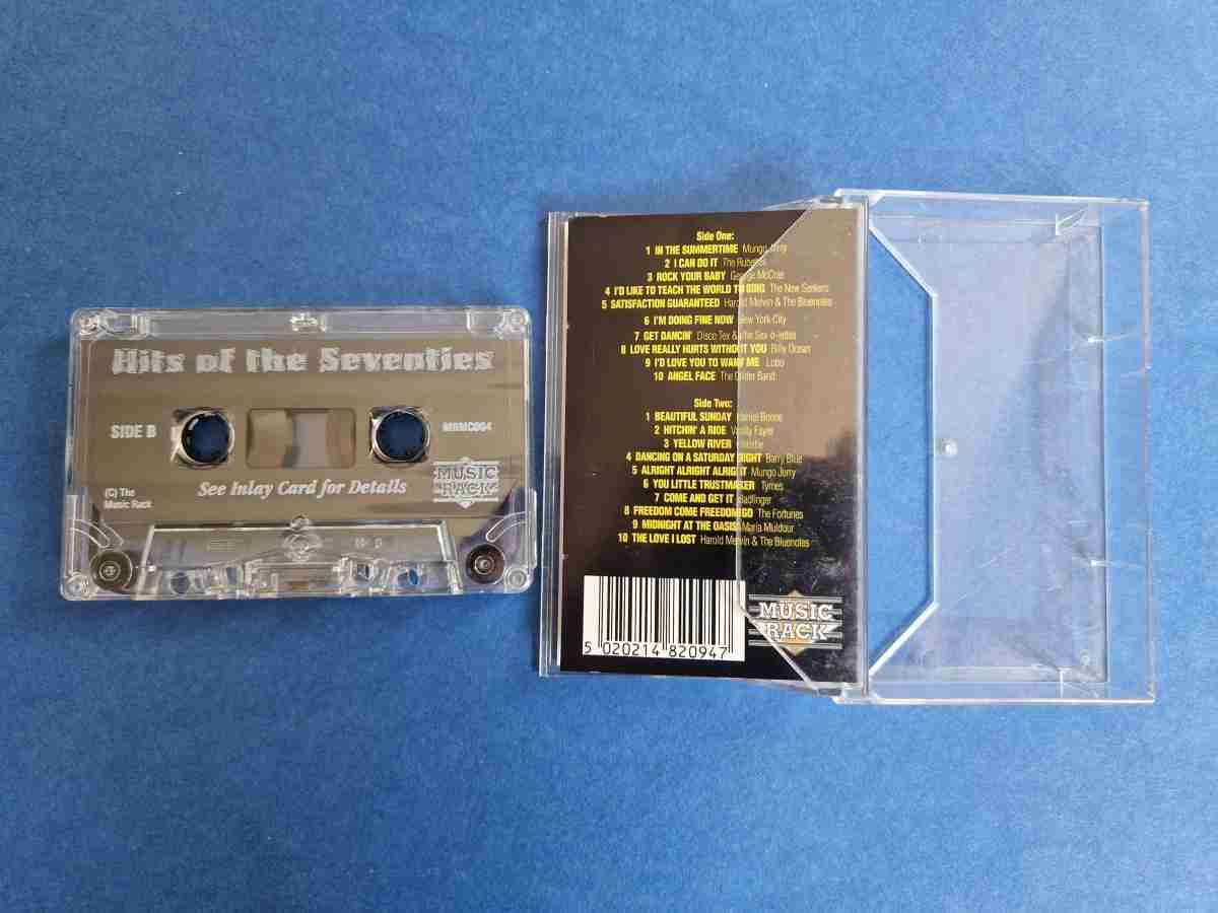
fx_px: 809
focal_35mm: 23
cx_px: 609
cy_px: 456
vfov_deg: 58.9
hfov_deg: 73.9
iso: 250
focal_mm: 5.4
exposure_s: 1/100
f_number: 1.8
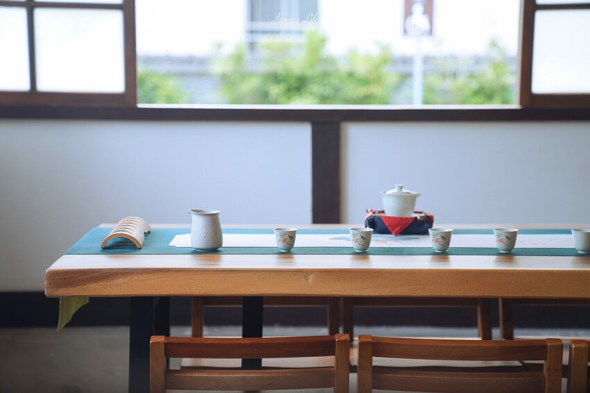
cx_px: 295
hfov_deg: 28.9
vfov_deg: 19.4
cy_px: 196
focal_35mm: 70
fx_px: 1147
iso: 100
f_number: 2.8
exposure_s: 1/80
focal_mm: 70
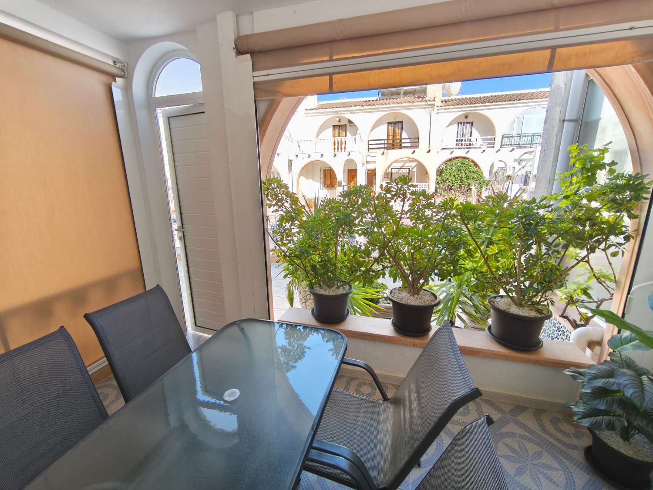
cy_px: 245
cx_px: 326
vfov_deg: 81.7
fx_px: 283
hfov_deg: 98.2
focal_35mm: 15
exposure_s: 1/50
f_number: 2.2
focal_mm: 1.91
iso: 100
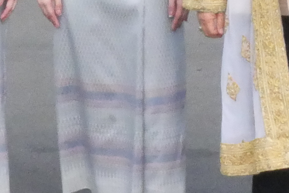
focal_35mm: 310
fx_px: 2490
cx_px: 298
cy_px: -216
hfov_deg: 6.6
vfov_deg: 4.4
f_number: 22
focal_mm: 23
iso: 4000
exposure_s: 1/640
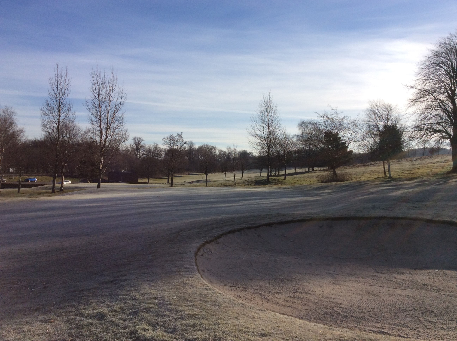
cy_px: 170
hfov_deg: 56.9
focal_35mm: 32
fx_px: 422
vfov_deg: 44.1
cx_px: 228
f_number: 2.4
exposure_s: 1/2119
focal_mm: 3.3
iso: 32
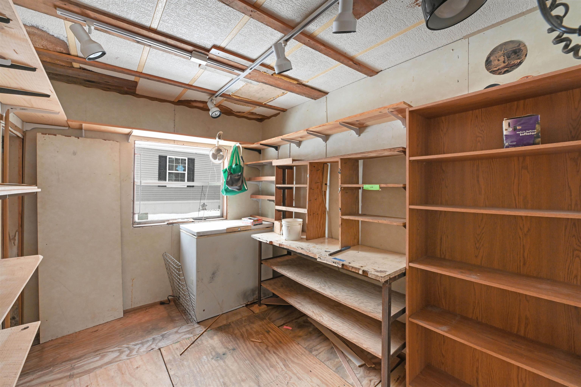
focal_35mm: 14
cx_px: 290
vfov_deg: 81.2
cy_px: 194
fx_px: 226
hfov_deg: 104.3
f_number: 14
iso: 2000
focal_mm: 14
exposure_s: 1/5
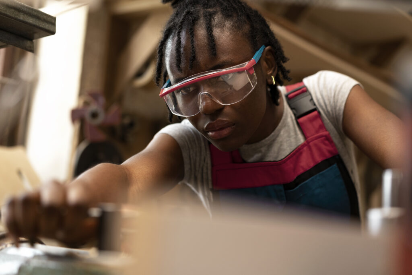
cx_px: 206
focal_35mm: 55
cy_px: 138
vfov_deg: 24.6
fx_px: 629
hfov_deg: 36.2
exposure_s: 1/100
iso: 400
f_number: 2.5
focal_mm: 55
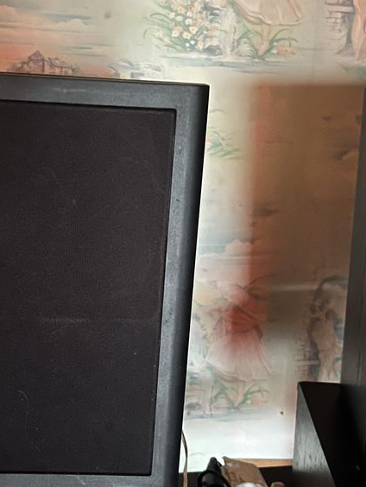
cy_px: 240
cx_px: 119
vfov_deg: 41.2
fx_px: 648
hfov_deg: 31.3
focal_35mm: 46
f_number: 1.6
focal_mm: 5.1
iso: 1000
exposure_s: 1/9
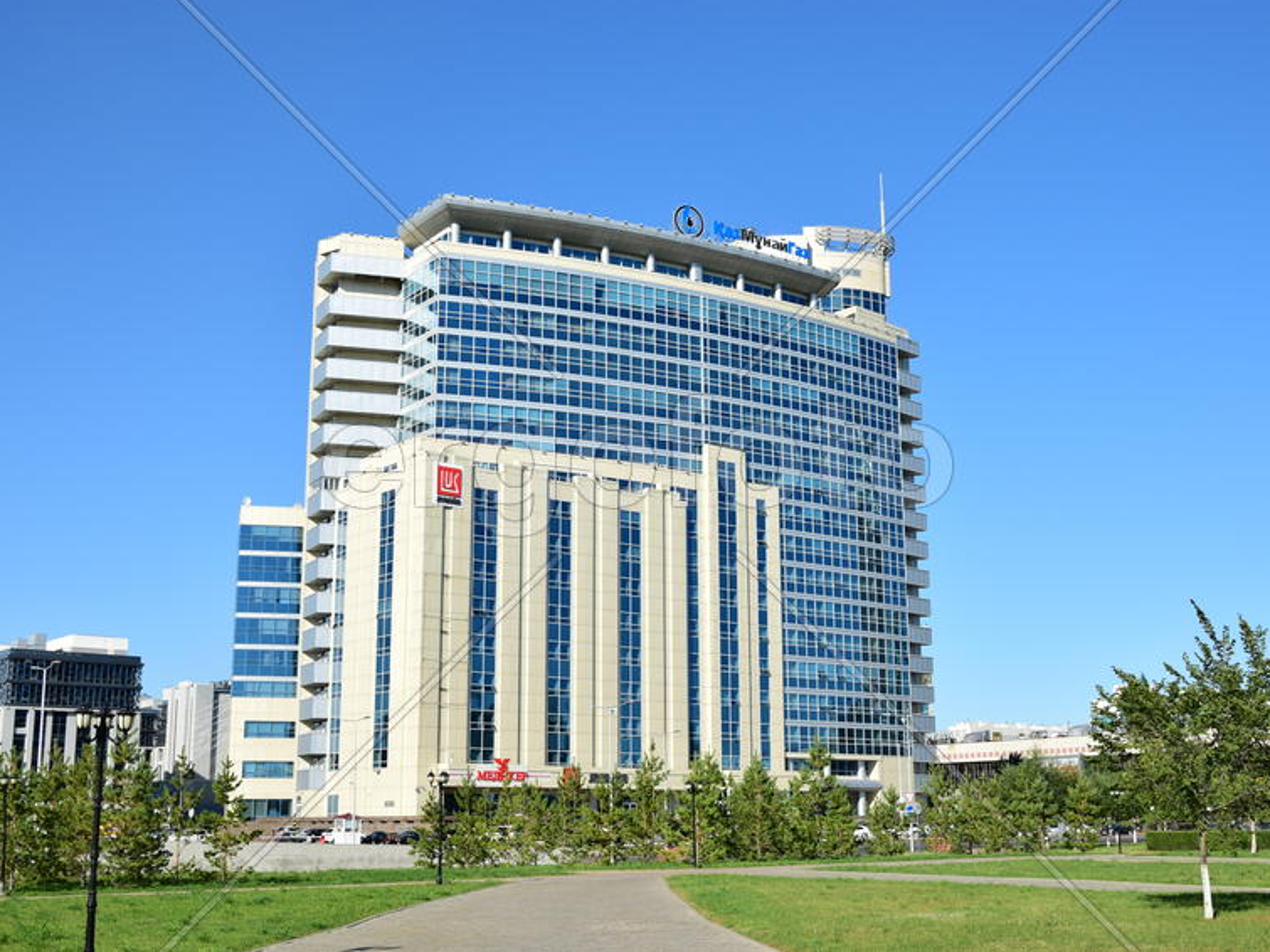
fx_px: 1524
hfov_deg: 45.2
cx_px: 648
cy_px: 466
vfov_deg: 34.7
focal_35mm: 42
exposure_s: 1/200
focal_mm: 25
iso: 100
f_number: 9
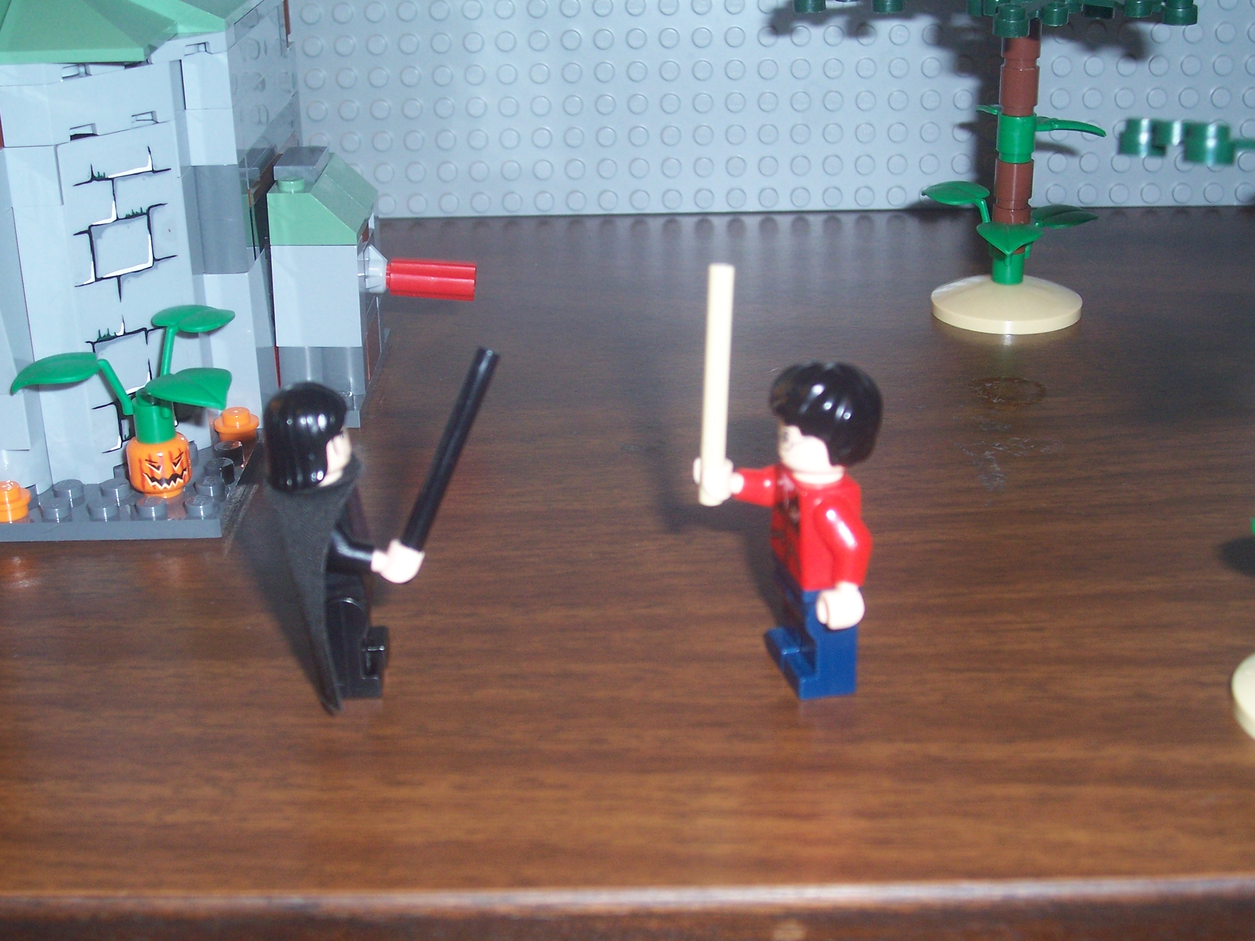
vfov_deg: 27.5
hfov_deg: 36.2
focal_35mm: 53
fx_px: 1922
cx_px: 628
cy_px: 470
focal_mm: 8.6
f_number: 3.4
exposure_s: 1/60
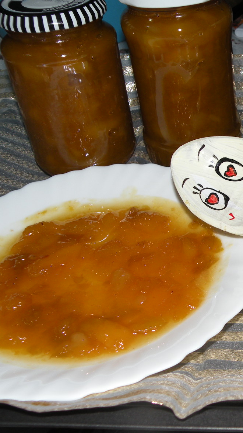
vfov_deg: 42.1
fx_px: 562
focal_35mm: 49
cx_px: 262
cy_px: 217
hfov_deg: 23.1
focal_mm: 5.8
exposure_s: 1/60
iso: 64
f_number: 3.2
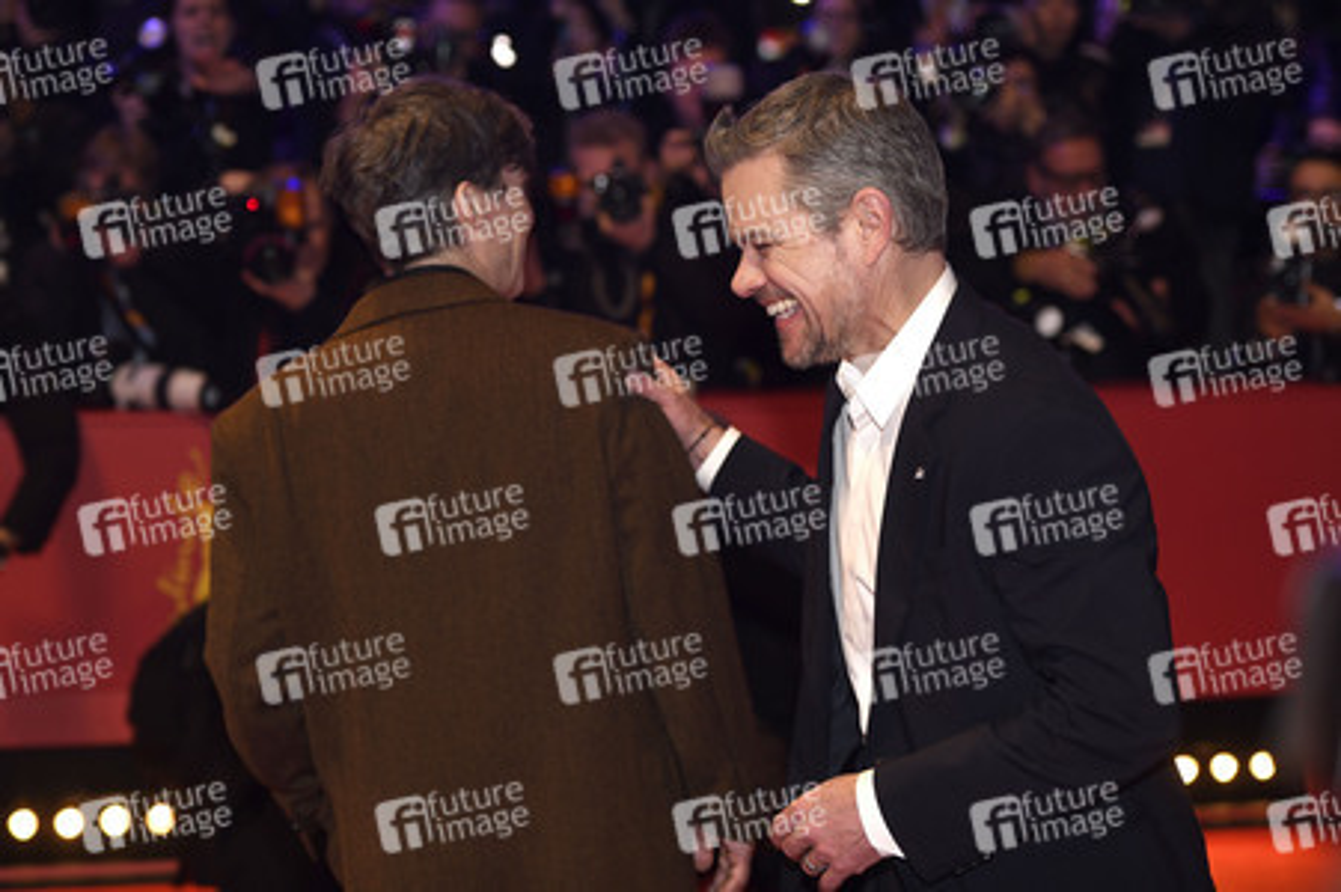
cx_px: 670
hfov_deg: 28.9
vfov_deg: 19.4
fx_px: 2606
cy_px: 446
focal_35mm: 70
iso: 800
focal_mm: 70
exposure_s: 1/640
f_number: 3.5
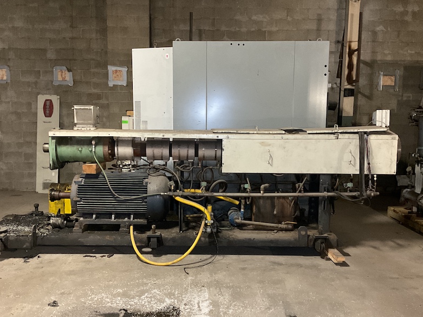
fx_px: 464
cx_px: 203
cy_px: 177
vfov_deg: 37.7
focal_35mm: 38
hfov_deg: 49.0
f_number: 1.8
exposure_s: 1/30
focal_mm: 3
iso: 400
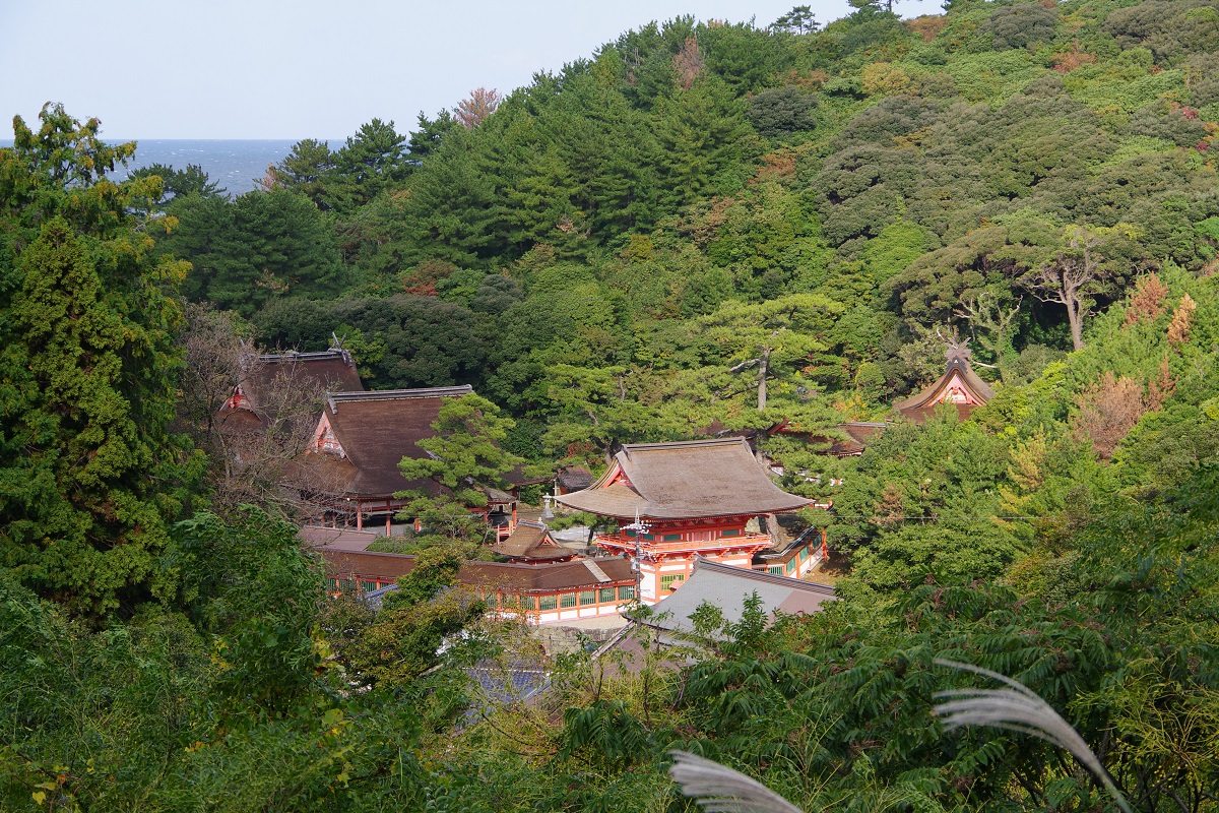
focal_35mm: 92
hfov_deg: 22.1
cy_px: 406
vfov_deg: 14.9
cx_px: 610
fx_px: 3115
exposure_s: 1/160
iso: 200
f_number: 8
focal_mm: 60
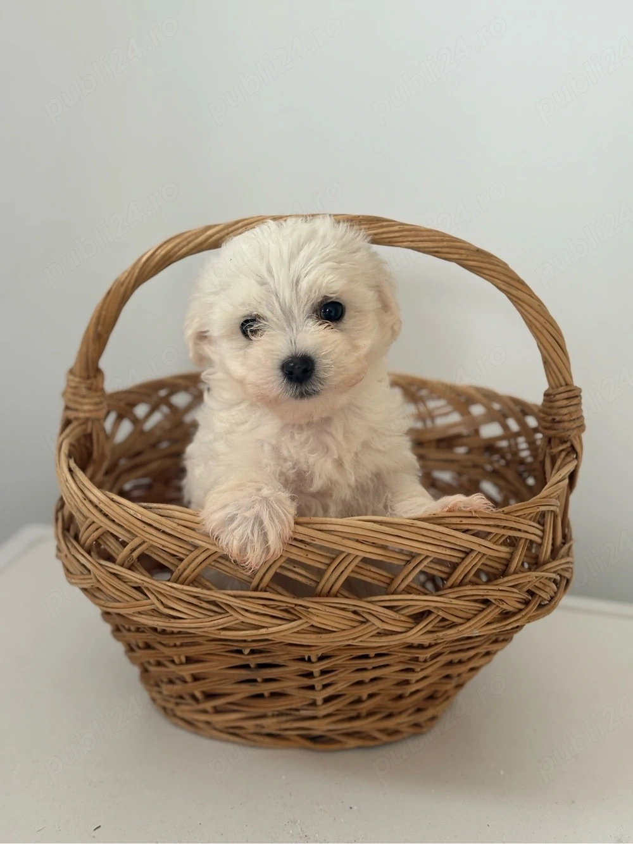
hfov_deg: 28.0
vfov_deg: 36.8
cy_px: 422
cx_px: 316
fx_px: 1268
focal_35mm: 52
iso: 50
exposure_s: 1/117
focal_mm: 5.96
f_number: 1.6
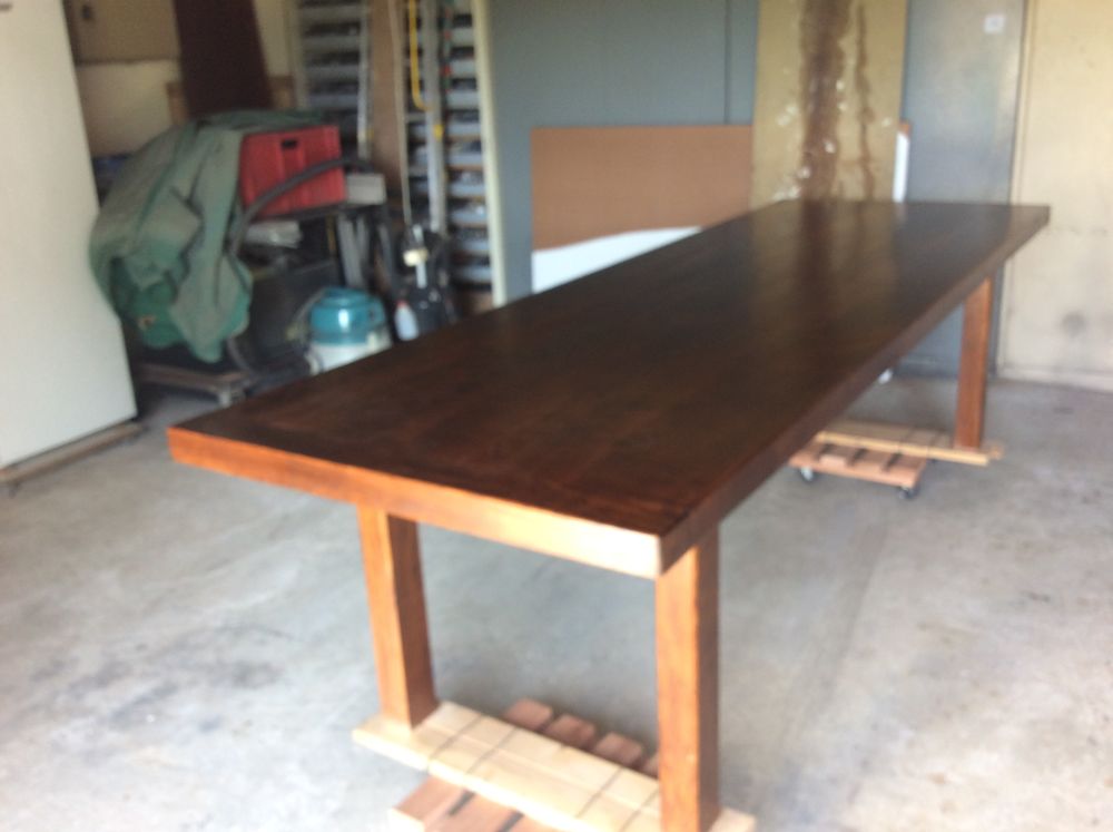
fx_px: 1027
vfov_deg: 44.1
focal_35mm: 32
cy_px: 416
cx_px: 556
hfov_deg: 56.9
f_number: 2.4
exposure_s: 1/25
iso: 40
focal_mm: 3.3
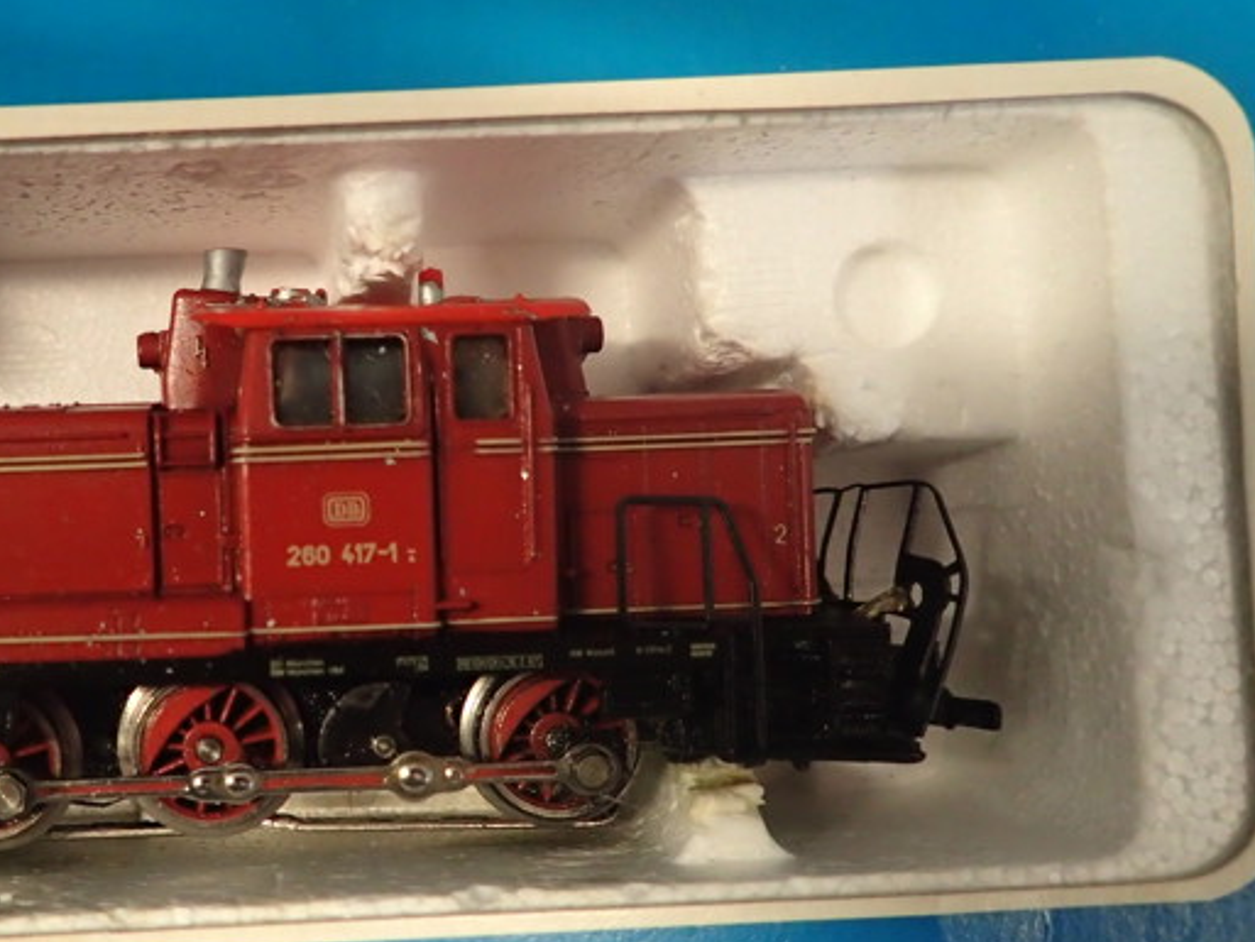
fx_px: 1414
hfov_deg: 45.8
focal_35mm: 39
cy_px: 533
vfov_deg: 36.8
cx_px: 284
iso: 400
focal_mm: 4.5
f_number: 2
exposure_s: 1/30
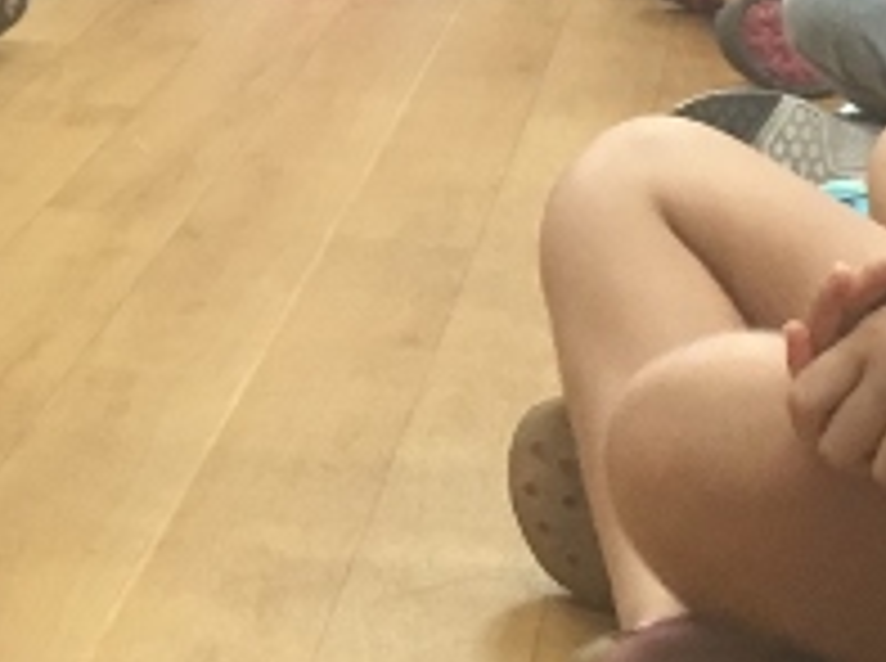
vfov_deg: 9.8
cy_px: 77
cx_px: 31
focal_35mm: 151
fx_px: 3858
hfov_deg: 13.0
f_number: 2.2
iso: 125
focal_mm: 4.15
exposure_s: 1/33
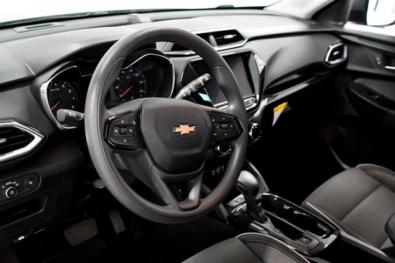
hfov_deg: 53.1
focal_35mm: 36
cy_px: 132
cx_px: 198
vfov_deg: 36.9
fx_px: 395
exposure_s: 1/200
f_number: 3.5
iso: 2500
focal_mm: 24
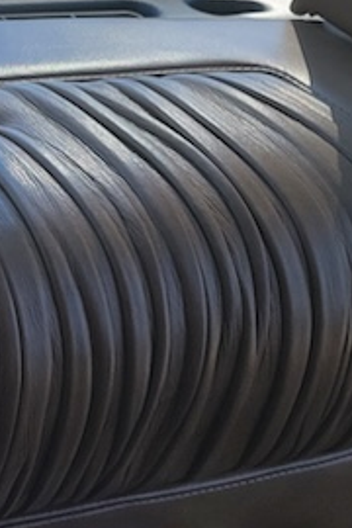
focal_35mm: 100
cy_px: 229
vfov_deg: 20.4
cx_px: -489
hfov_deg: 11.4
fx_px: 1467
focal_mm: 5.4
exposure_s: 1/463
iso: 40
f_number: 1.8
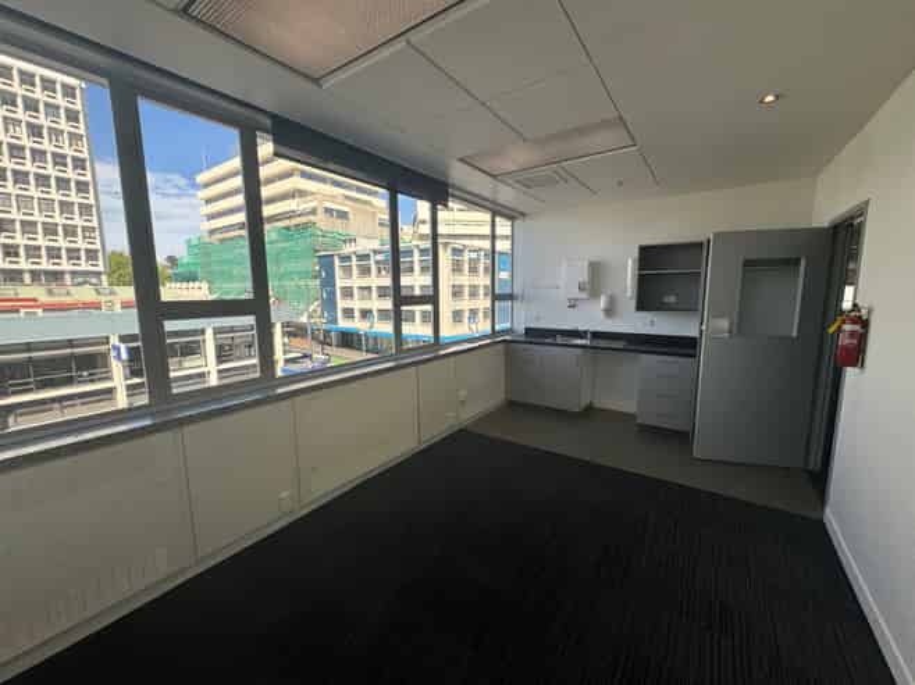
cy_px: 342
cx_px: 458
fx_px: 370
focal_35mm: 14
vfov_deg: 85.6
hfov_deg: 102.1
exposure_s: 1/418
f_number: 2.2
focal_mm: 2.22
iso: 40
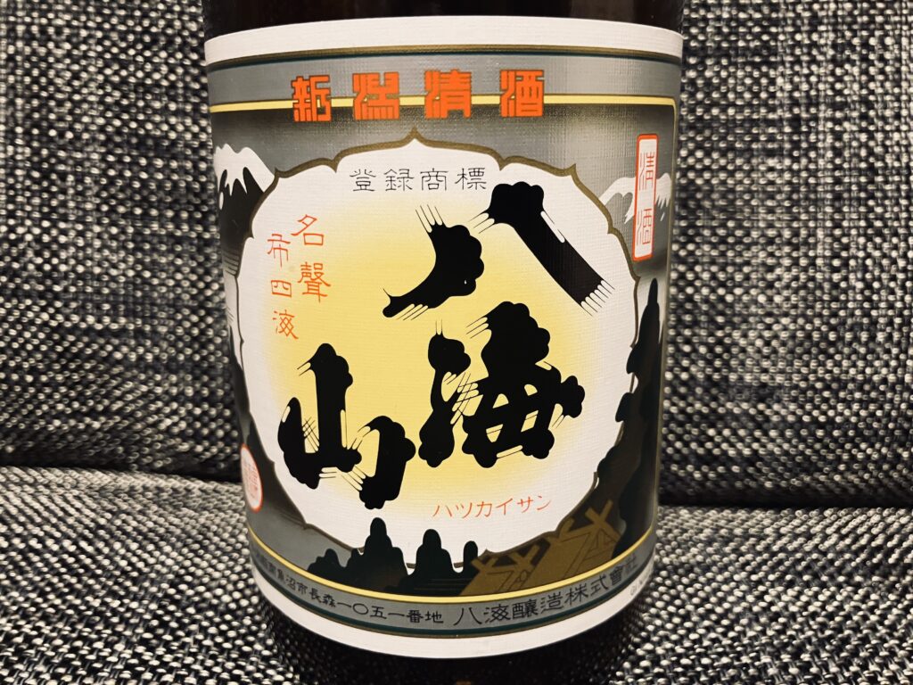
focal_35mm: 28
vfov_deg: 49.7
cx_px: 456
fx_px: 739
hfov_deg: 63.4
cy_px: 342
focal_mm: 3.99
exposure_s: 1/40
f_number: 1.8
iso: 320
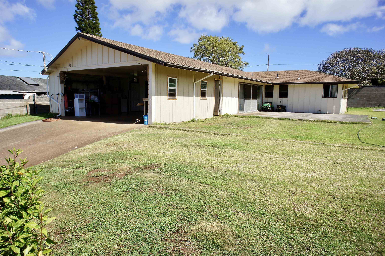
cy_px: 128
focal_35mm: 24
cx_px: 192
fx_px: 256
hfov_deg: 73.8
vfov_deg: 53.1
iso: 200
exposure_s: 1/250
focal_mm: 16
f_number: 11
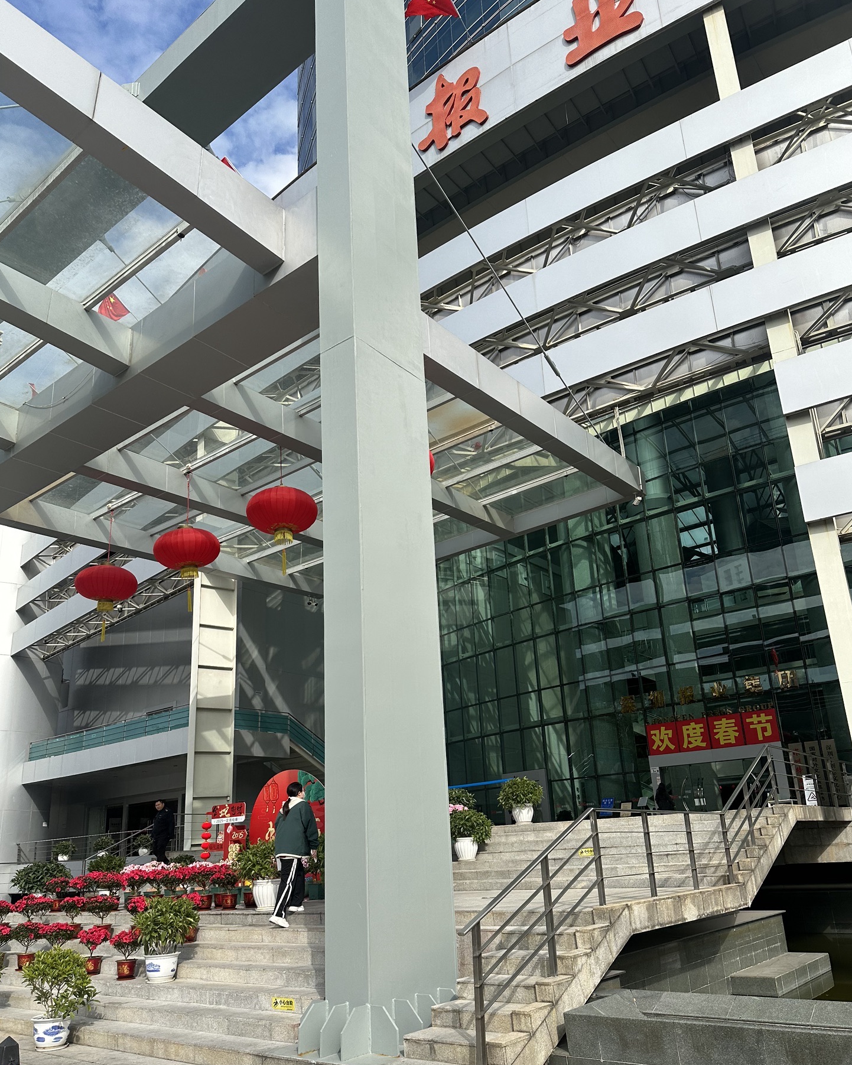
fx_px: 819
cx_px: 438
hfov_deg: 54.9
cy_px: 585
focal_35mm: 26
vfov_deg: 65.9
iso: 80
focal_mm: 6.86
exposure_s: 1/4348
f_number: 1.78
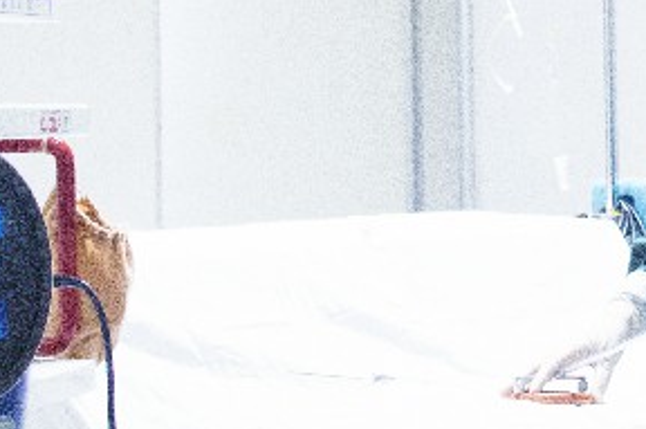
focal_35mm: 96
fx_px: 1720
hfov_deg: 20.5
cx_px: 671
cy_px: 58
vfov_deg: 14.1
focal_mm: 18
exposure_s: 1/20
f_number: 4.5
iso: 6400
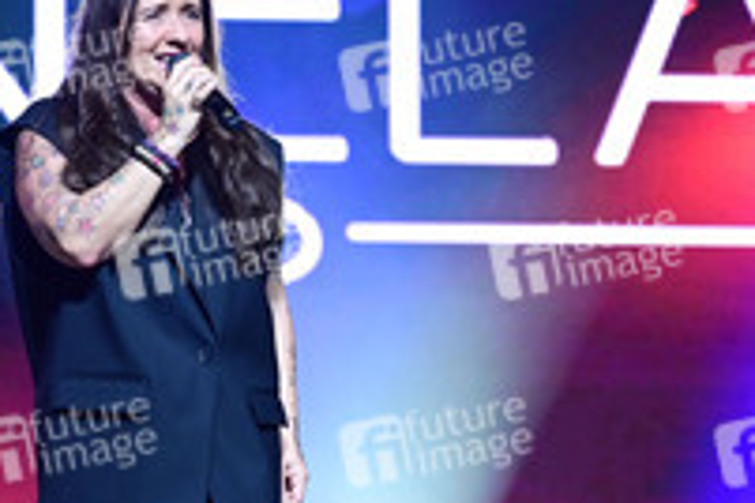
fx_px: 7277
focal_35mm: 347
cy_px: 161
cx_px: 111
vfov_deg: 4.0
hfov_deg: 5.9
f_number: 4.5
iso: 2500
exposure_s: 1/320
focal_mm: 155
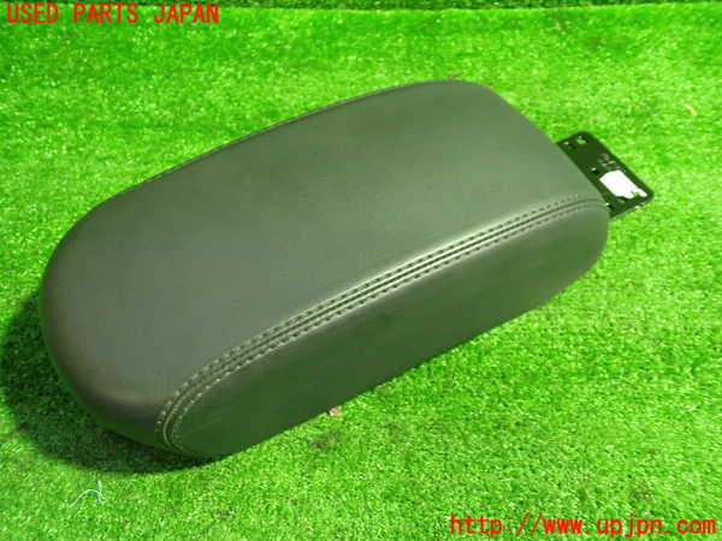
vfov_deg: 46.8
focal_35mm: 30
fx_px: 626
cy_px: 270
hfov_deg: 60.0
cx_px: 361
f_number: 2.3
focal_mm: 5.4
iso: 640
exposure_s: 1/30
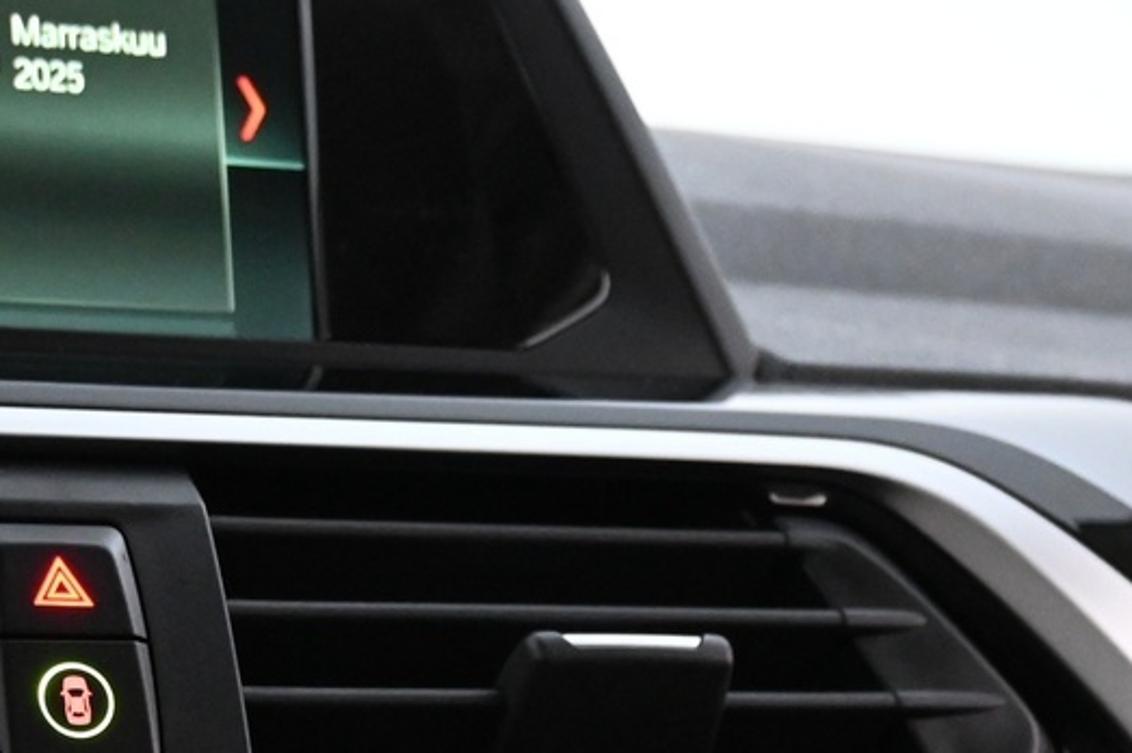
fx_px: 2922
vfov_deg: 13.9
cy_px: 1082
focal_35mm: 93
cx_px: 17
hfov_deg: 21.2
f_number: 3.8
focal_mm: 20
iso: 3600
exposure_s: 1/30
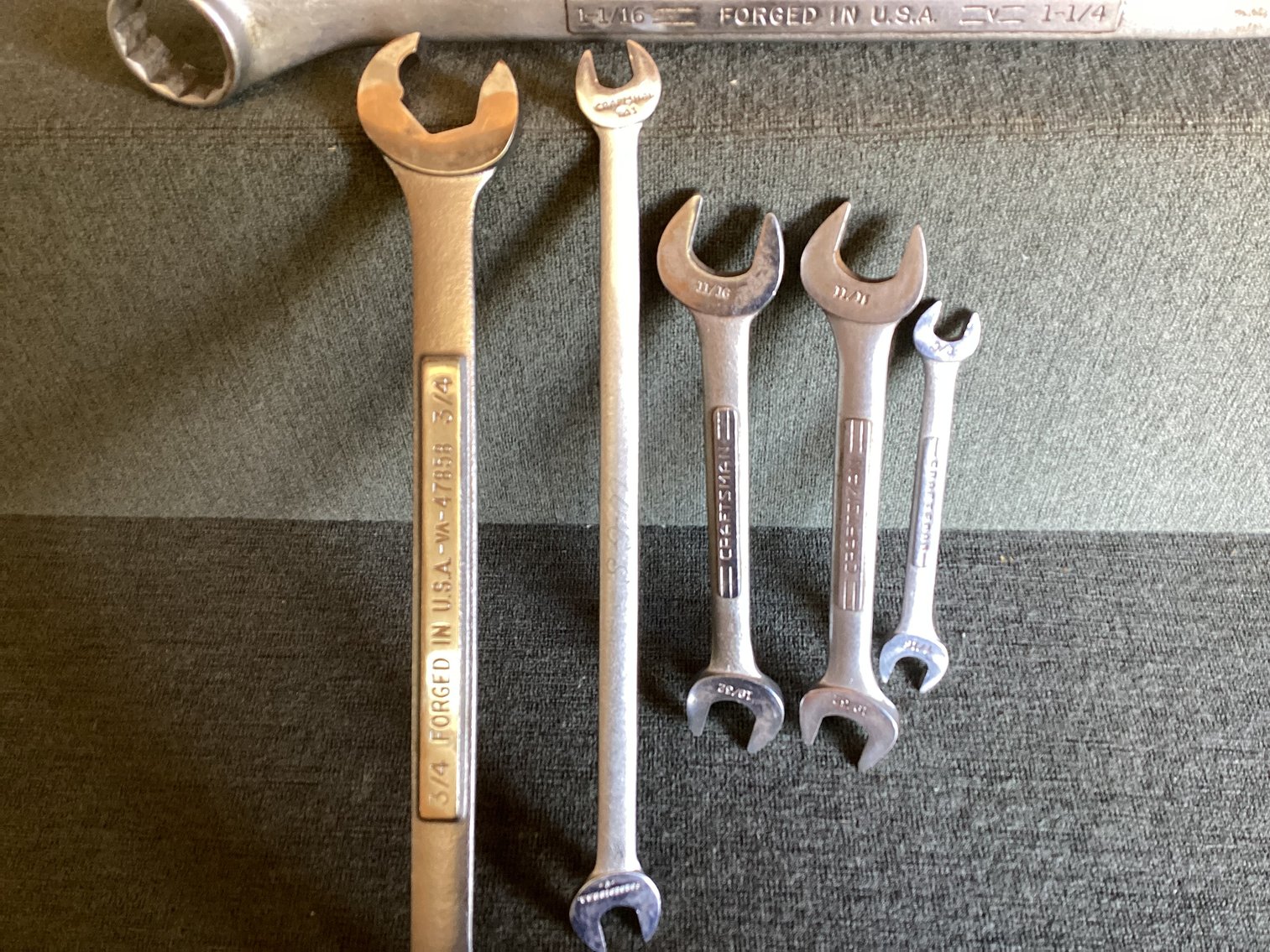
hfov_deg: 58.3
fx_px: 1137
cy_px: 476
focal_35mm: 31
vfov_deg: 45.4
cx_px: 635
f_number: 2.4
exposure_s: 1/50
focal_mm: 3.3
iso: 200
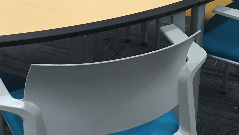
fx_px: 596
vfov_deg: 12.8
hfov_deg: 22.7
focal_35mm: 94
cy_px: 37
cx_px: 121
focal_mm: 4.15
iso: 80
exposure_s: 1/30
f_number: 2.2
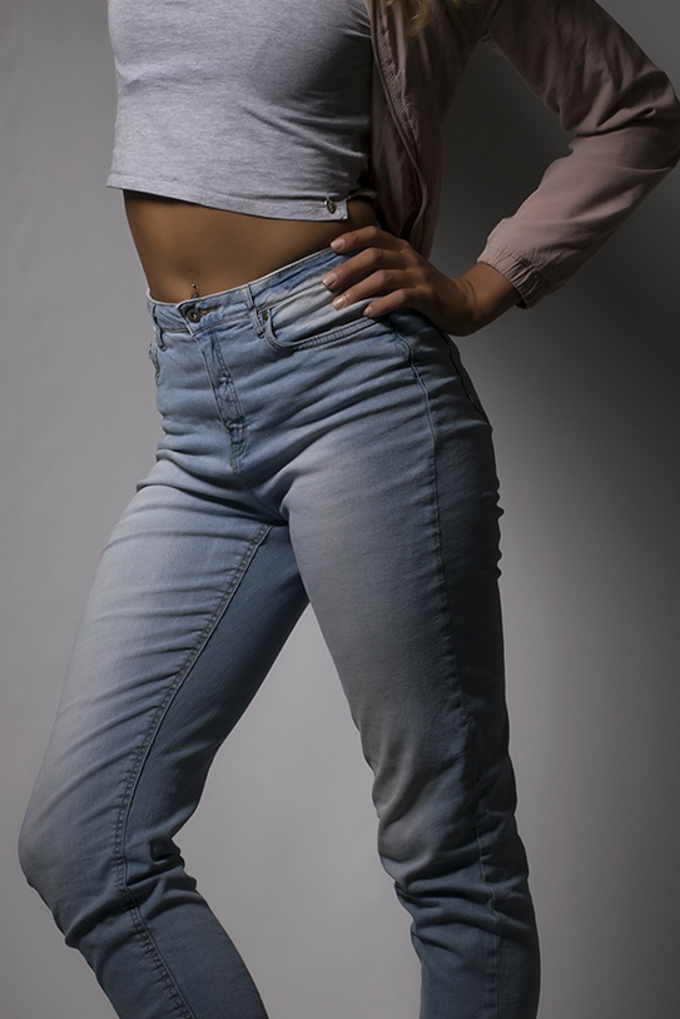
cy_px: 533
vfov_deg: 18.3
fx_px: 3172
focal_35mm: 112
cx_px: 212
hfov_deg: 12.2
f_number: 16
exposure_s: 1/100
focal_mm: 38
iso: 100
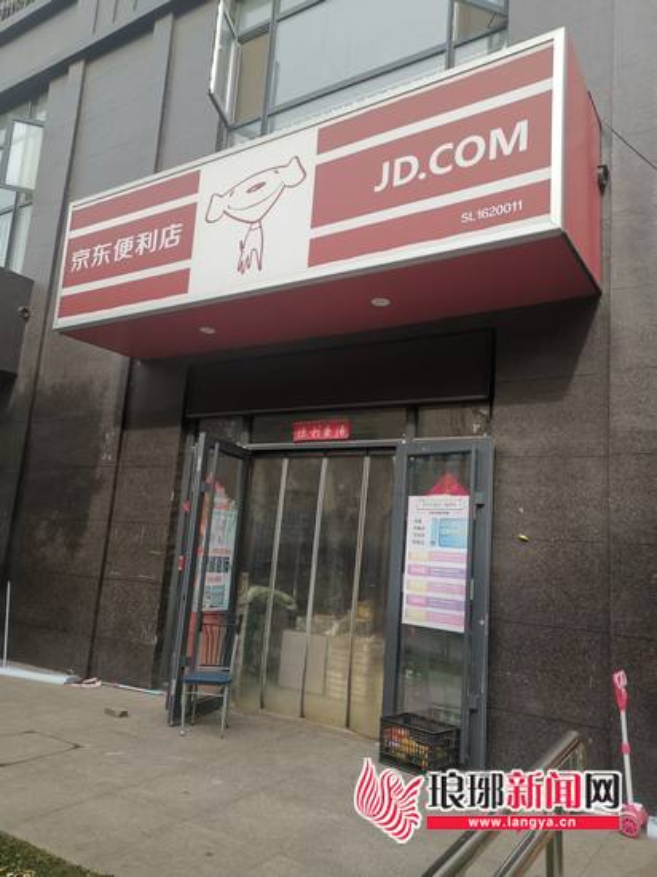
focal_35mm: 27
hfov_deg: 51.3
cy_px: 438
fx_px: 684
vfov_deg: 65.3
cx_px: 328
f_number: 1.8
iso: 50
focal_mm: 4.75
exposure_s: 1/1038
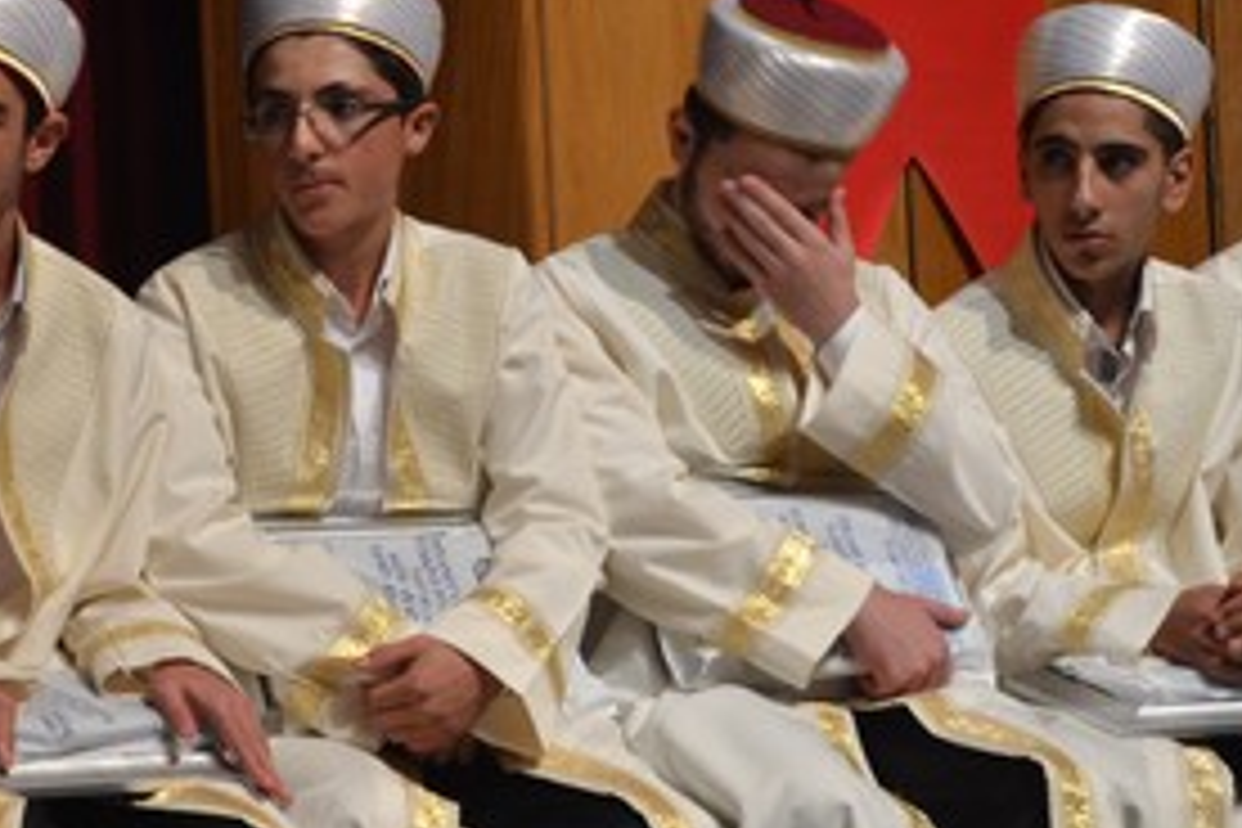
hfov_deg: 10.3
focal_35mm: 200
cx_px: 382
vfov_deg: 6.9
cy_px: 407
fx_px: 6907
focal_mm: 55
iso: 400
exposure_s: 1/20
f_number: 5.6
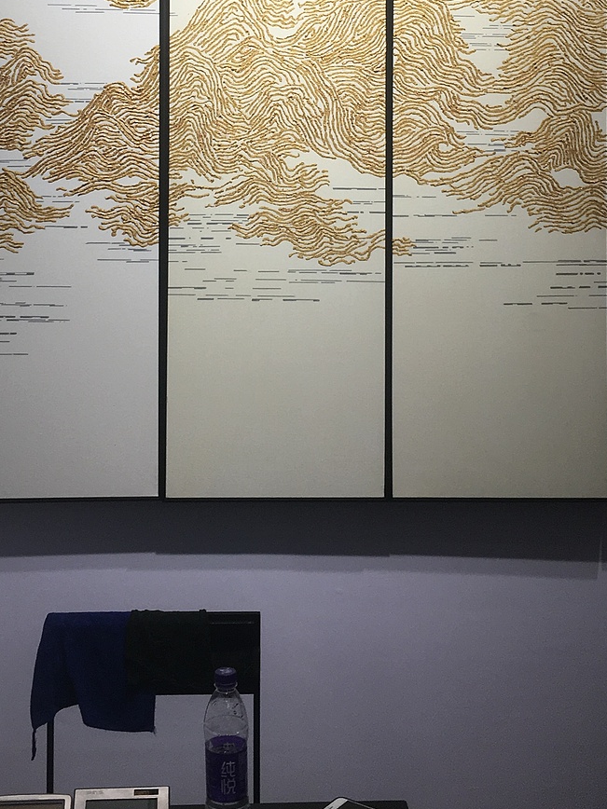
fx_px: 1333
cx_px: 254
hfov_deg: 25.6
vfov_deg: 32.3
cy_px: 96
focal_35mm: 57
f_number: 2.2
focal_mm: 4.15
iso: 25
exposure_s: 1/100
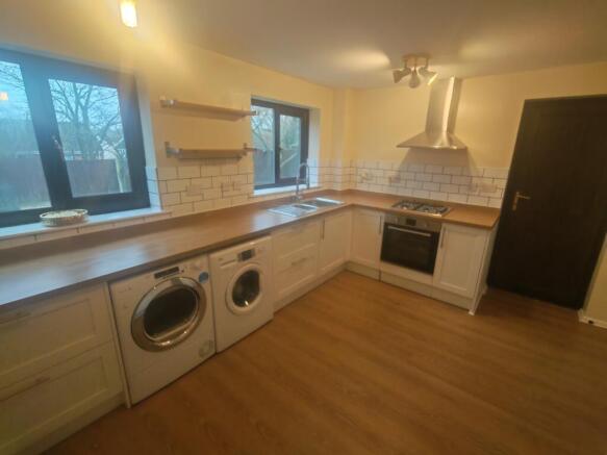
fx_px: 281
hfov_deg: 94.5
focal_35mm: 16
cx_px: 304
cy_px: 228
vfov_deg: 78.1
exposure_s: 1/33.3
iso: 114
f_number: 2.2
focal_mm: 1.96
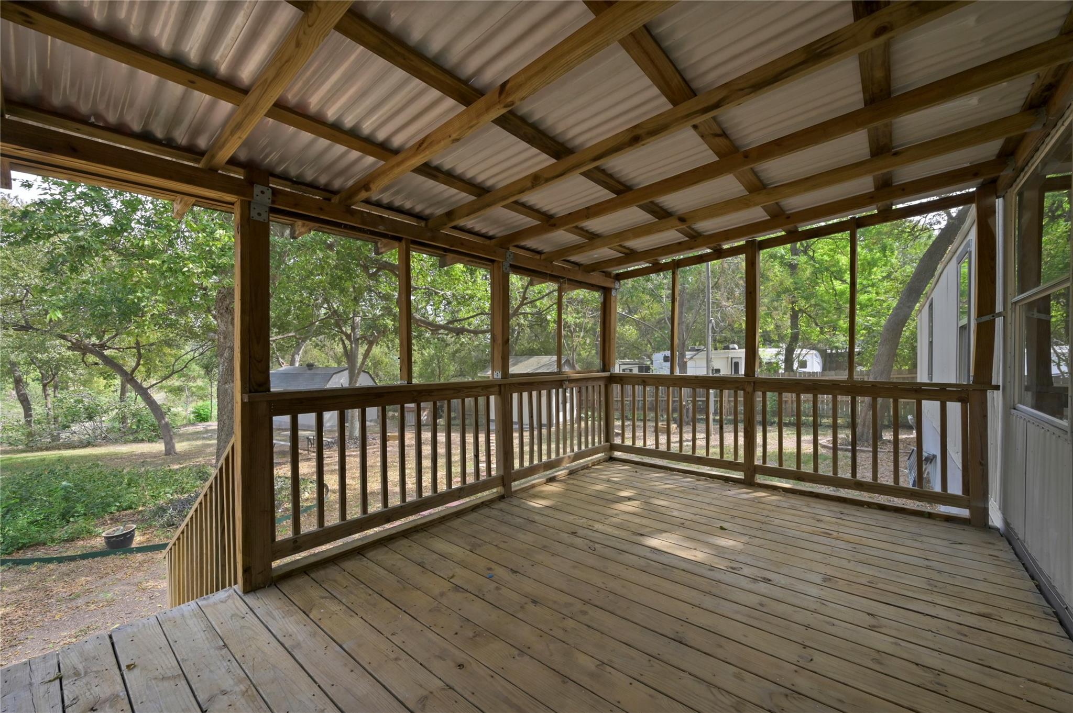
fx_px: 417
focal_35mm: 14
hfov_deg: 104.3
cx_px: 536
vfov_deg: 81.1
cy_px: 356
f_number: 8
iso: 800
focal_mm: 14
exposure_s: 1/200
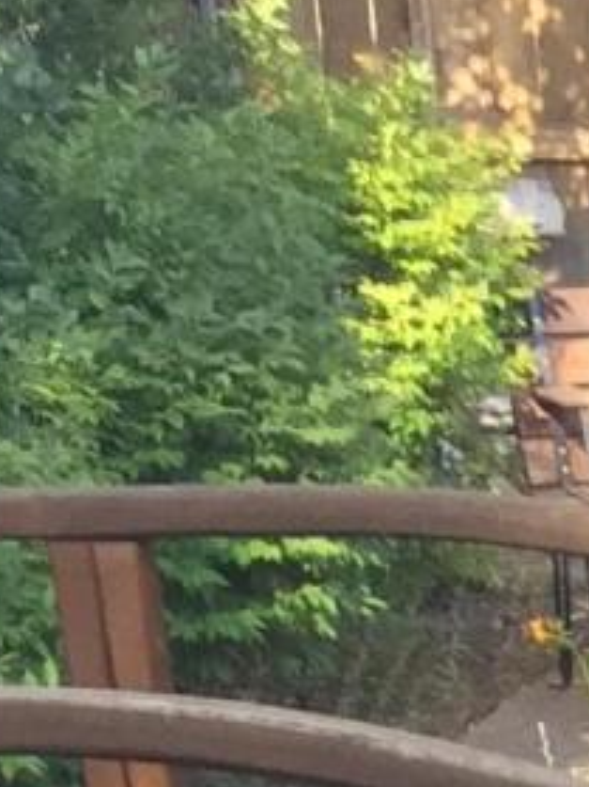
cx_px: 1711
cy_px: 2527
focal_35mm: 208
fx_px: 4723
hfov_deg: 6.6
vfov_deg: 7.9
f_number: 2.2
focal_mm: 4.15
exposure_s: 1/120
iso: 40
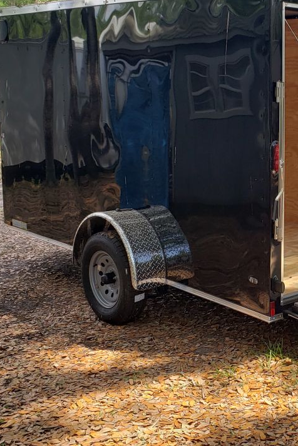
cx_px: 326
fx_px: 658
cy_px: 197
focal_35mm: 53
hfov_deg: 23.9
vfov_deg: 37.5
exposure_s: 1/417
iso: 50
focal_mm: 4.3
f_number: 2.4
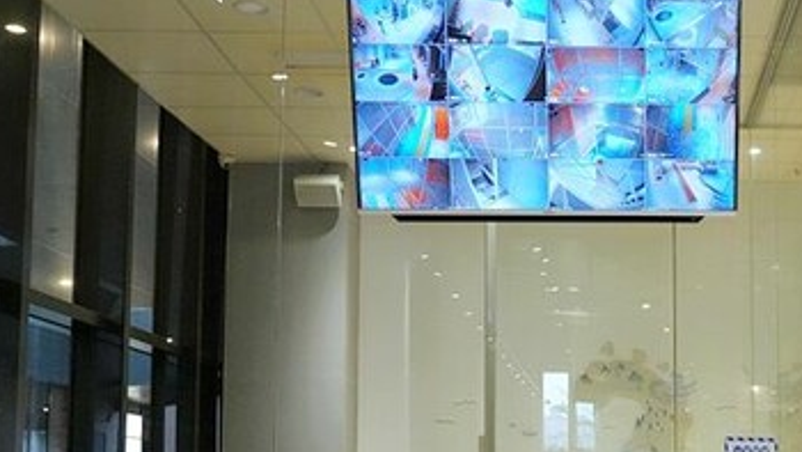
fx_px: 1297
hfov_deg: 32.9
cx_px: 690
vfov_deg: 19.5
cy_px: 388
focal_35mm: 61
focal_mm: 24
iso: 5000
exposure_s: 1/250
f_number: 4
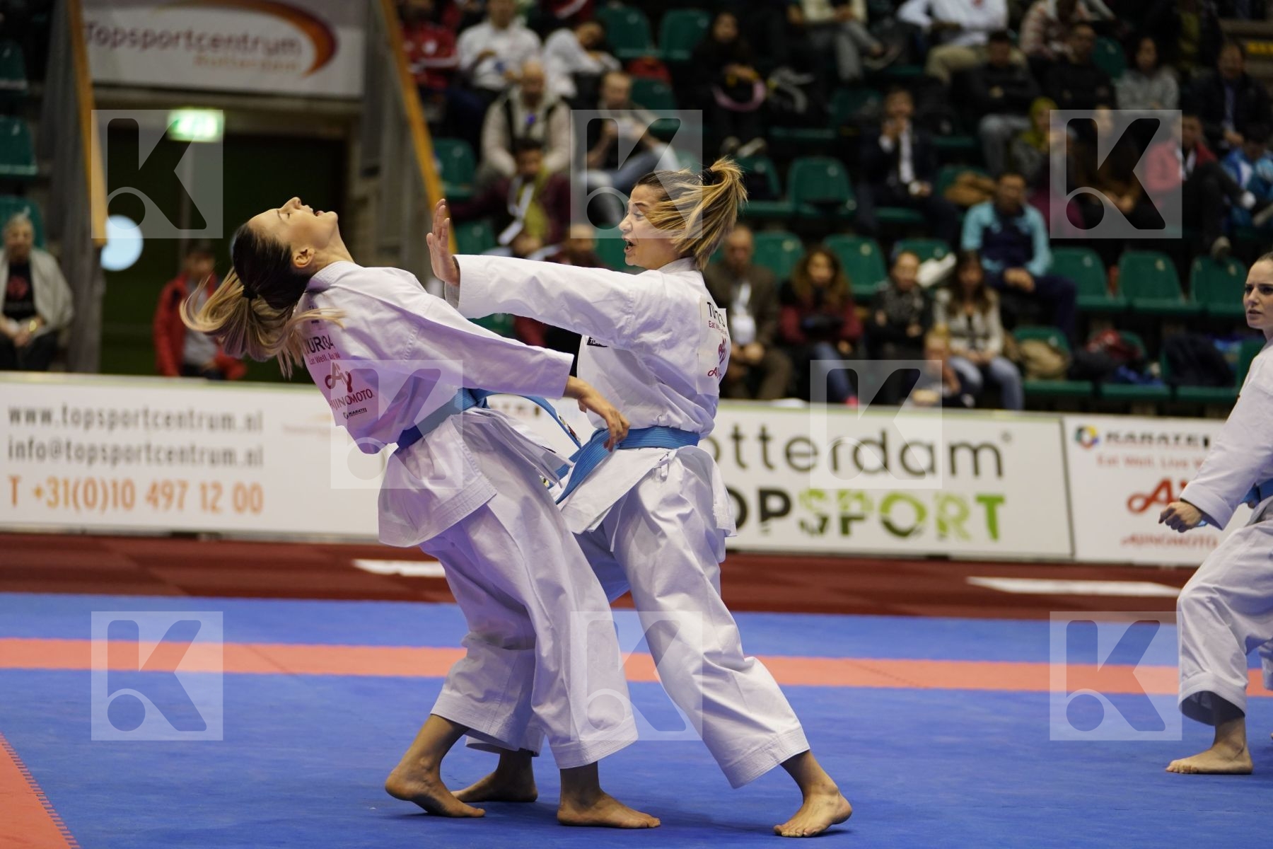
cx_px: 636
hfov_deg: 19.1
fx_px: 3783
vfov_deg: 12.8
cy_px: 424
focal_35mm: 107
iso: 1600
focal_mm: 107
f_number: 2.8
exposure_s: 1/500
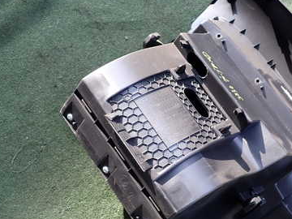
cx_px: 231
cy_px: 134
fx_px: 422
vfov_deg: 29.0
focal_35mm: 50
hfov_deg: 36.9
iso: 100
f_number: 2.3
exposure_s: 1/160
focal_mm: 5.4
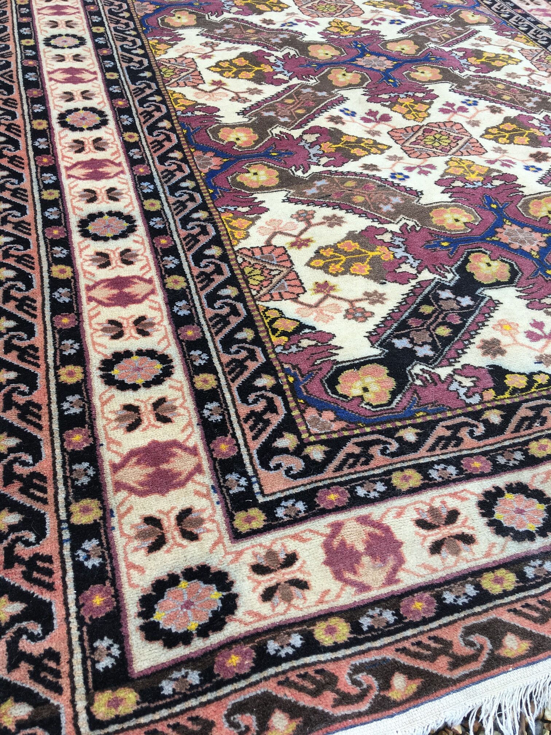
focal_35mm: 29
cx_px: 276
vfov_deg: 61.7
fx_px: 615
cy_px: 368
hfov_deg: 48.2
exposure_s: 1/50
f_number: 2.2
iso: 25
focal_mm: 4.15
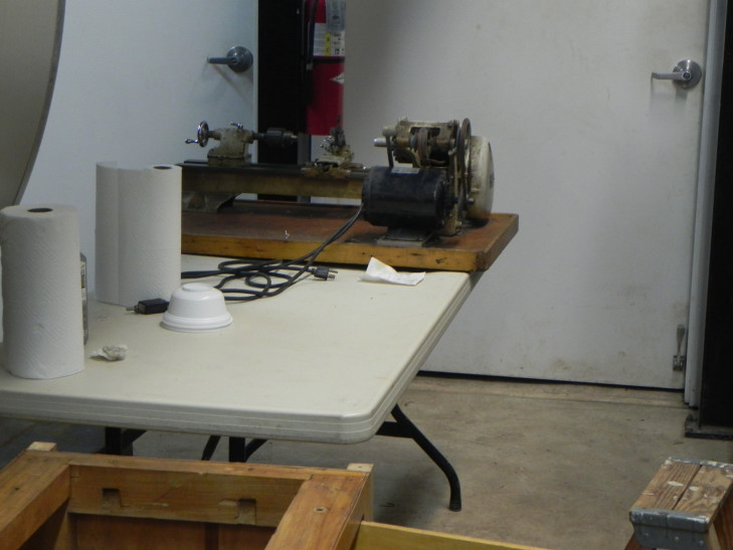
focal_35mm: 75
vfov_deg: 19.6
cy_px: 275
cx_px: 366
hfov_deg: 26.0
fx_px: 1588
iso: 400
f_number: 4
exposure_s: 1/27.5
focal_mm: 13.4
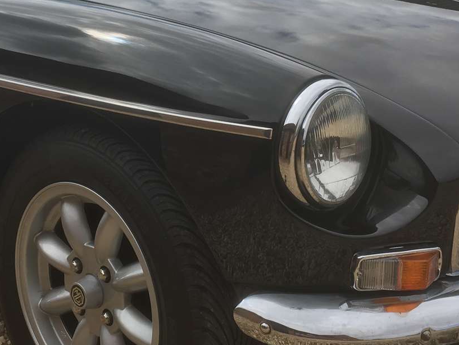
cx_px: 146
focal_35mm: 71
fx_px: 942
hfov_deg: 27.2
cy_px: 122
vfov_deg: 20.7
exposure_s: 1/1282
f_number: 2.2
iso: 25
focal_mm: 4.15
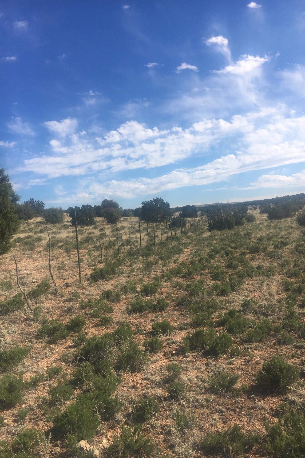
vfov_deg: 60.3
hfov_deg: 42.3
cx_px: 154
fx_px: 394
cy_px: 224
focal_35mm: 31
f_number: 2.2
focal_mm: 4.15
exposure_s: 1/2653
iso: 25
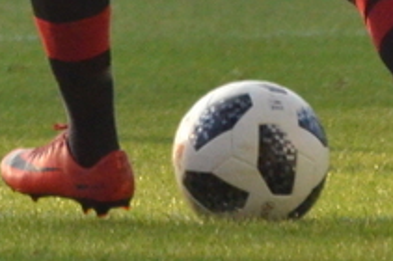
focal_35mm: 2554
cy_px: -398
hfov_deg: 0.8
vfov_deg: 0.5
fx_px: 27838
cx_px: -125
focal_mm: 300
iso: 2200
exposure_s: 1/4000
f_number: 8
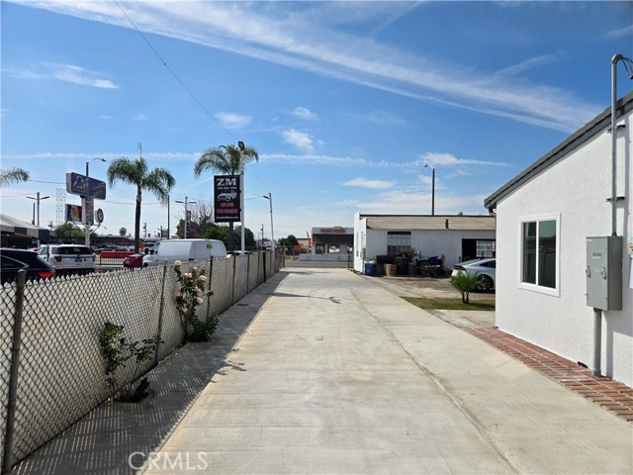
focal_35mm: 23
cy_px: 238
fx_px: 421
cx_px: 316
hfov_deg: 73.9
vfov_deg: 58.9
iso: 25
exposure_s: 1/4364
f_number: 1.8
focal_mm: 5.4
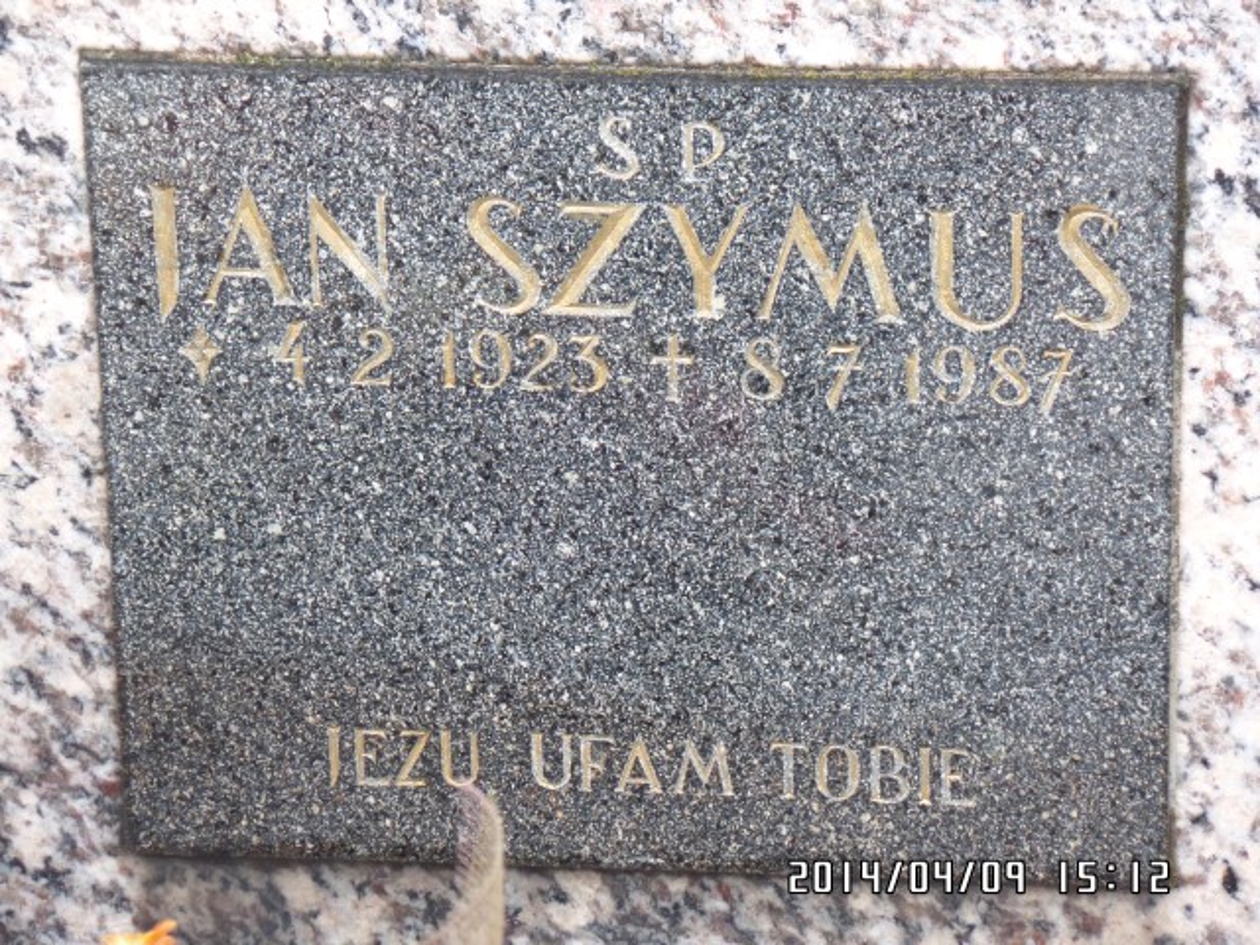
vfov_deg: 8.6
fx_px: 6297
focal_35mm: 173
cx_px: 630
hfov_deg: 11.4
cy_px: 472
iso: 200
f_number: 4.5
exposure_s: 1/60
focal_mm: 30.8
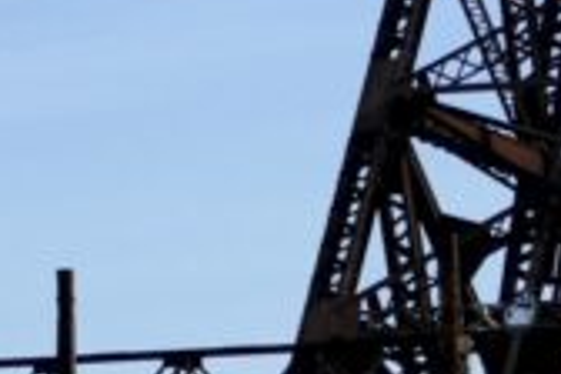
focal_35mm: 434
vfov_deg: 3.2
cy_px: 129
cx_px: 731
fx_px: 6763
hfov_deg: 4.7
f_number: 3.7
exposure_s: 1/2000
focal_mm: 25.96
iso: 125
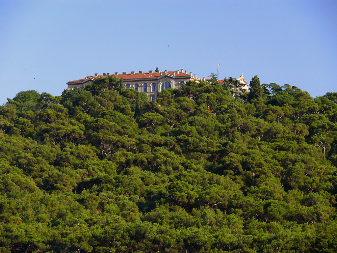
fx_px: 1713
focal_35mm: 176
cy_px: 126
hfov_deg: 11.2
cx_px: 168
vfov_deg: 8.4
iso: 100
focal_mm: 37.1
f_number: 4
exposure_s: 1/320
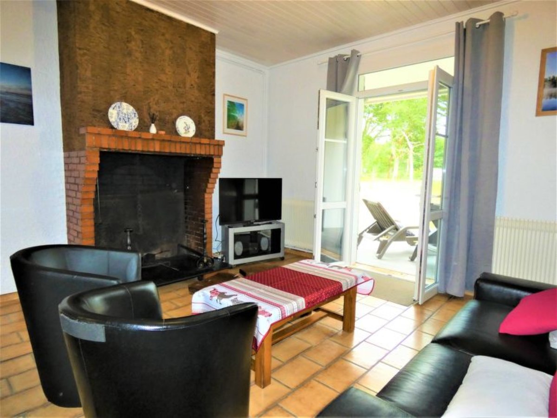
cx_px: 278
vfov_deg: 66.0
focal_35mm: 20
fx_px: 322
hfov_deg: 81.7
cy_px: 209
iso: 250
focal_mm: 3.6
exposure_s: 1/125
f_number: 2.8
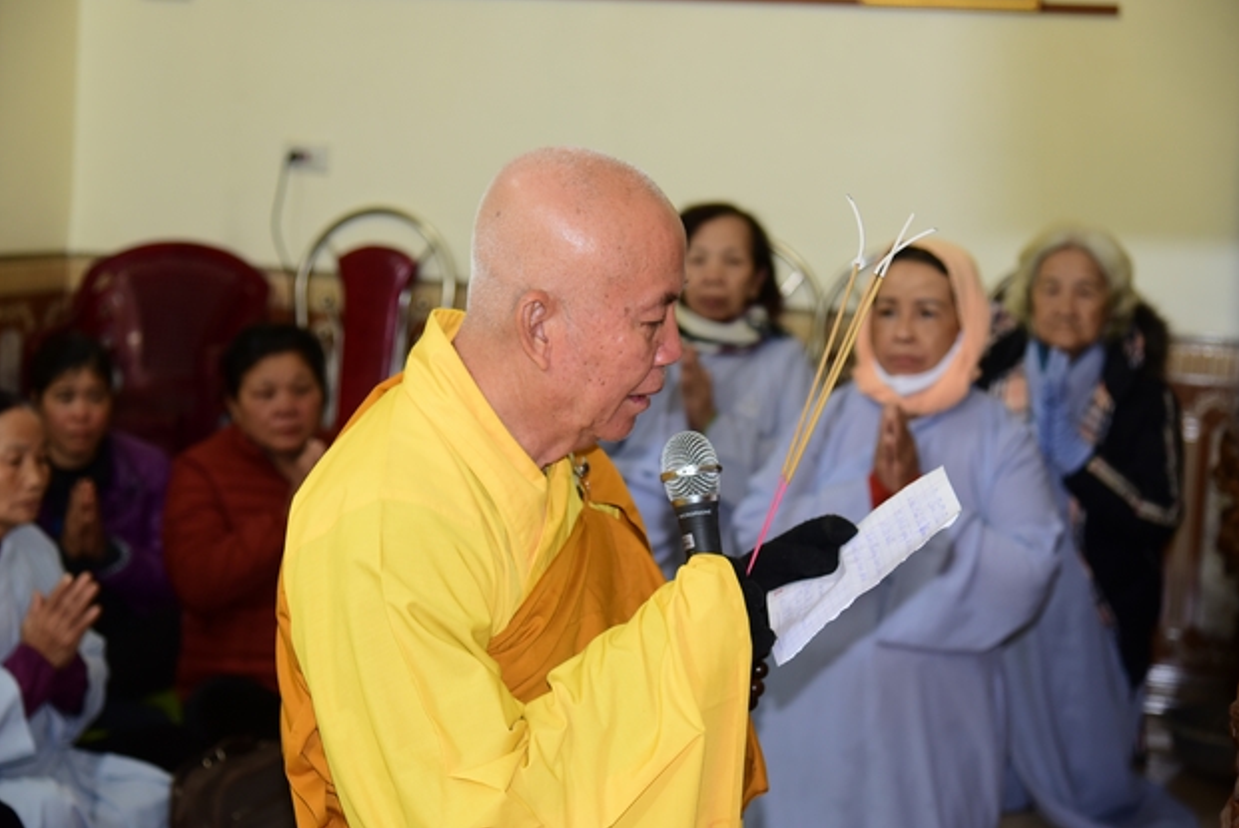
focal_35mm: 68
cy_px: 399
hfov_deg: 29.6
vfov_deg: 20.0
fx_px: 2342
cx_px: 597
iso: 1000
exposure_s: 1/40
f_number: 4
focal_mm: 65
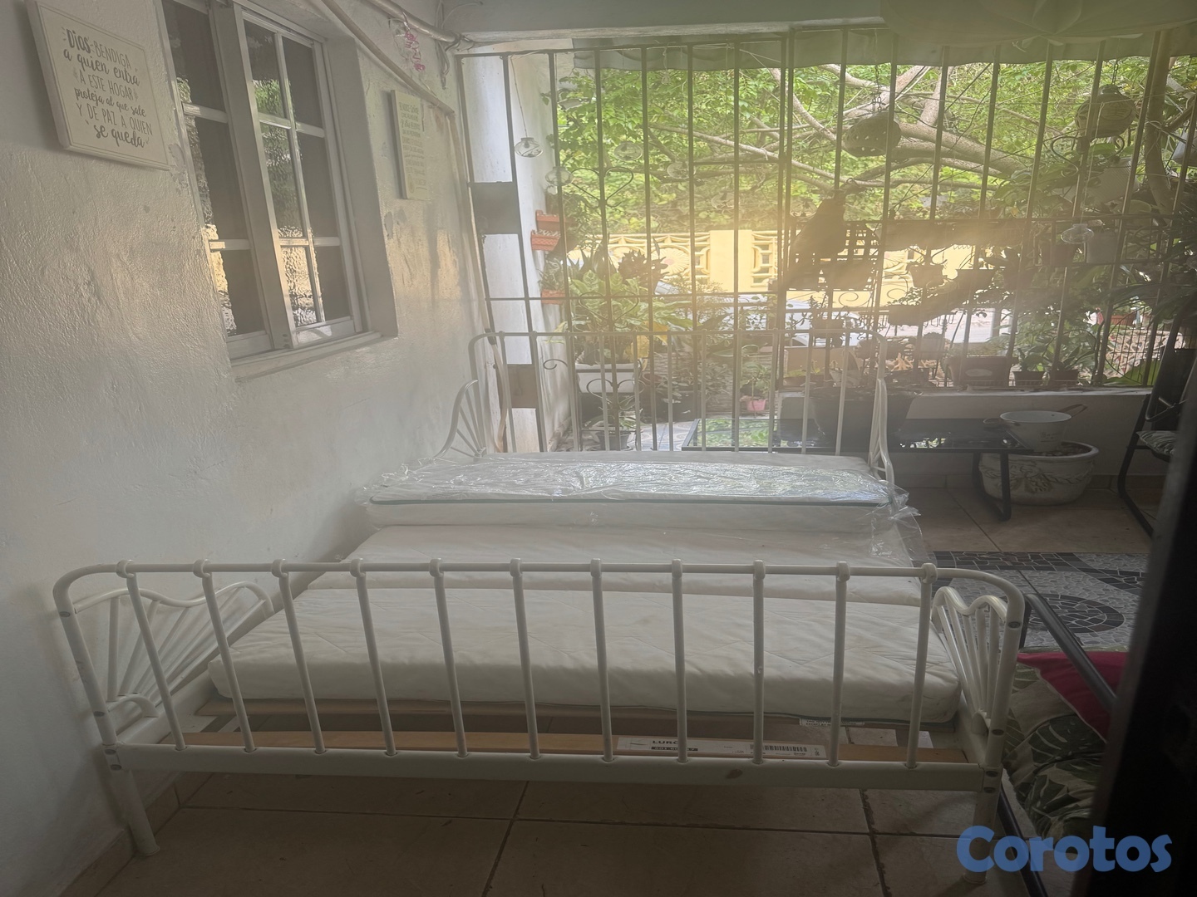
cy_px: 448
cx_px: 598
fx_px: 830
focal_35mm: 24
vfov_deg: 56.8
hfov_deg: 71.6
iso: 64
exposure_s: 1/180
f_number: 1.78
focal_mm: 6.76
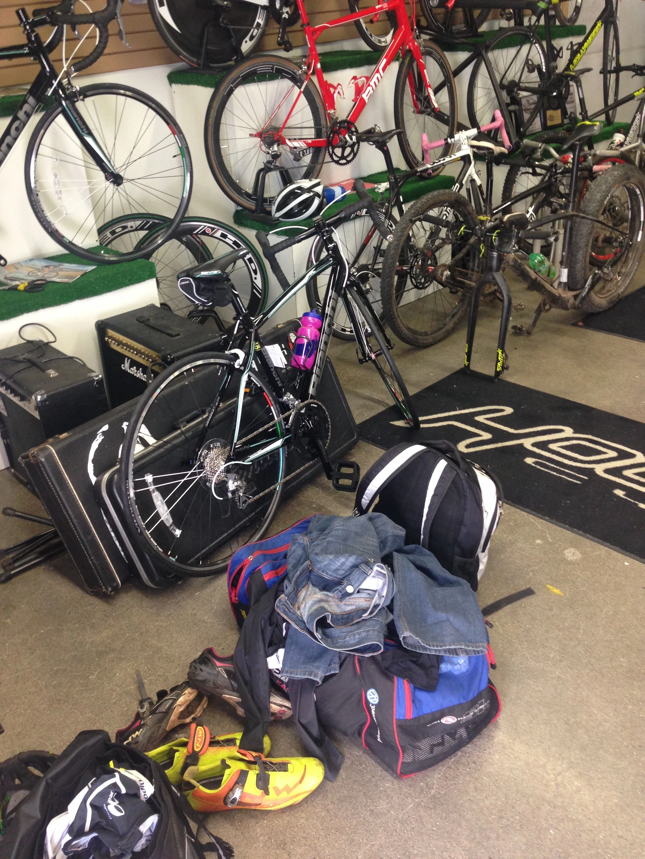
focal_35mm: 33
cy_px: 430
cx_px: 322
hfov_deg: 42.9
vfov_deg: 55.4
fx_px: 820
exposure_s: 1/20
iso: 125
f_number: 2.4
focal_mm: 4.12
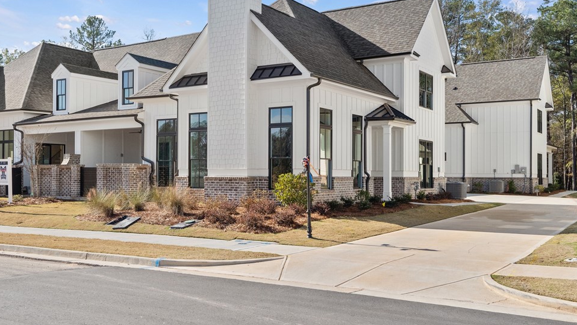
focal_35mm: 38
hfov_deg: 52.7
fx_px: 581
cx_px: 254
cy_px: 113
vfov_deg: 31.0
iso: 1250
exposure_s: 1/3200
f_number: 6.3
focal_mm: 32
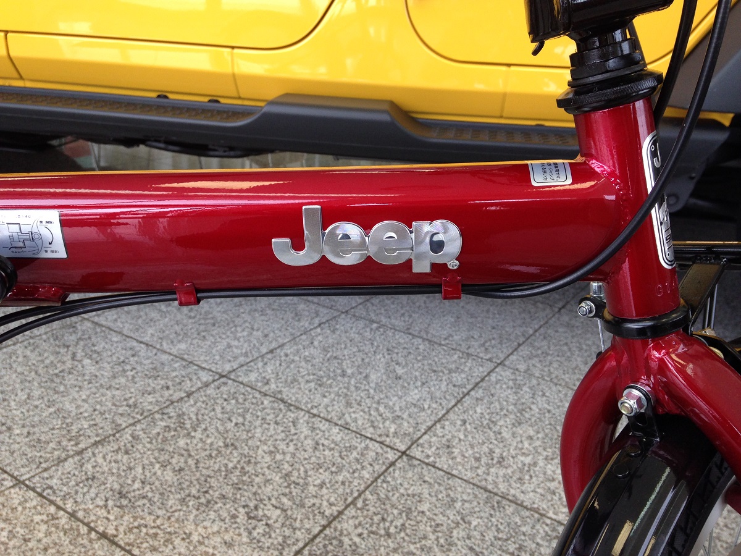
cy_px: 278
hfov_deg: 55.4
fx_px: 706
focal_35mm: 33
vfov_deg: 42.9
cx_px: 370
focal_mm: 4.12
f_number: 2.4
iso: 80
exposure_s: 1/120
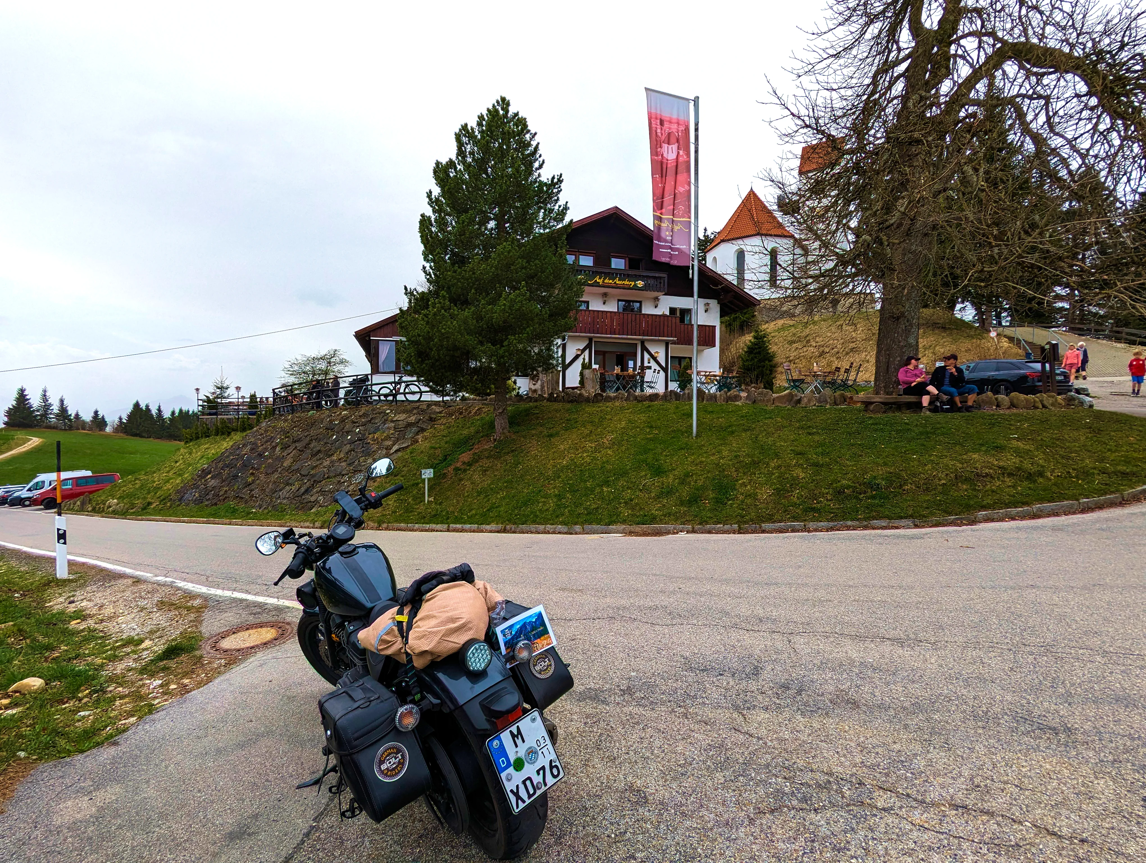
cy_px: 432
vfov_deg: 78.2
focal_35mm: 16
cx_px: 573
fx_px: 530
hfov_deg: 94.4
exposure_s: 1/1010
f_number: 2.2
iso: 51
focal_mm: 2.35
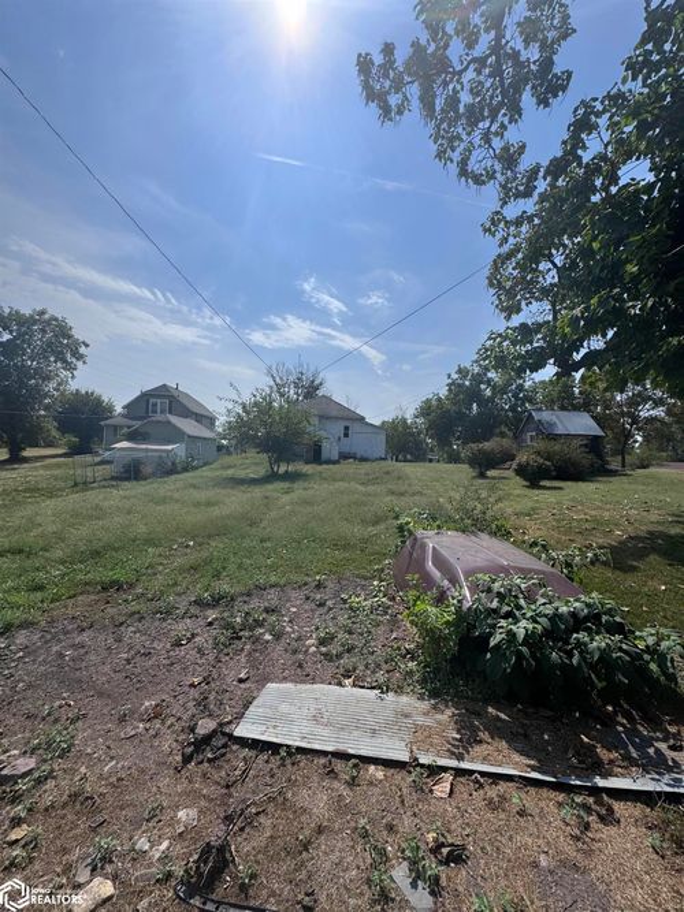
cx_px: 342
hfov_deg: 85.7
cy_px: 456
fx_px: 369
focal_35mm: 14
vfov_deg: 102.1
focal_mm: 2.22
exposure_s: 1/4132
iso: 32
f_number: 2.2
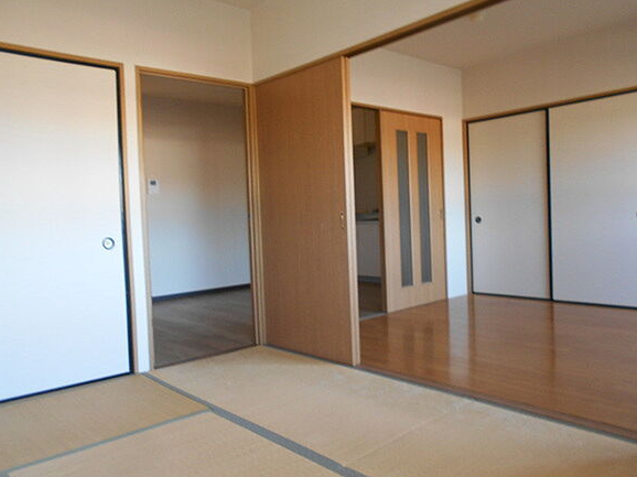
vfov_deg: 51.3
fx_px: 497
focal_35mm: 27
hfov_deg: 65.3
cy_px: 238
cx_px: 325
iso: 250
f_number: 3.2
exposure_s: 1/30
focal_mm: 4.6
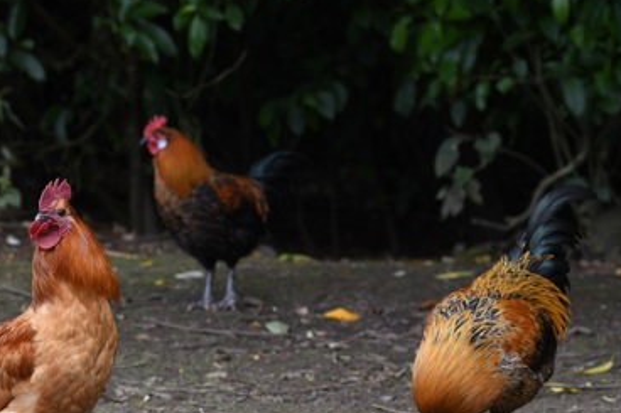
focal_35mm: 194
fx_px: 3345
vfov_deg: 7.1
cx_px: 105
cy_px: 291
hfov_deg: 10.6
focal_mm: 70
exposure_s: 1/320
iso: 100
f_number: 4
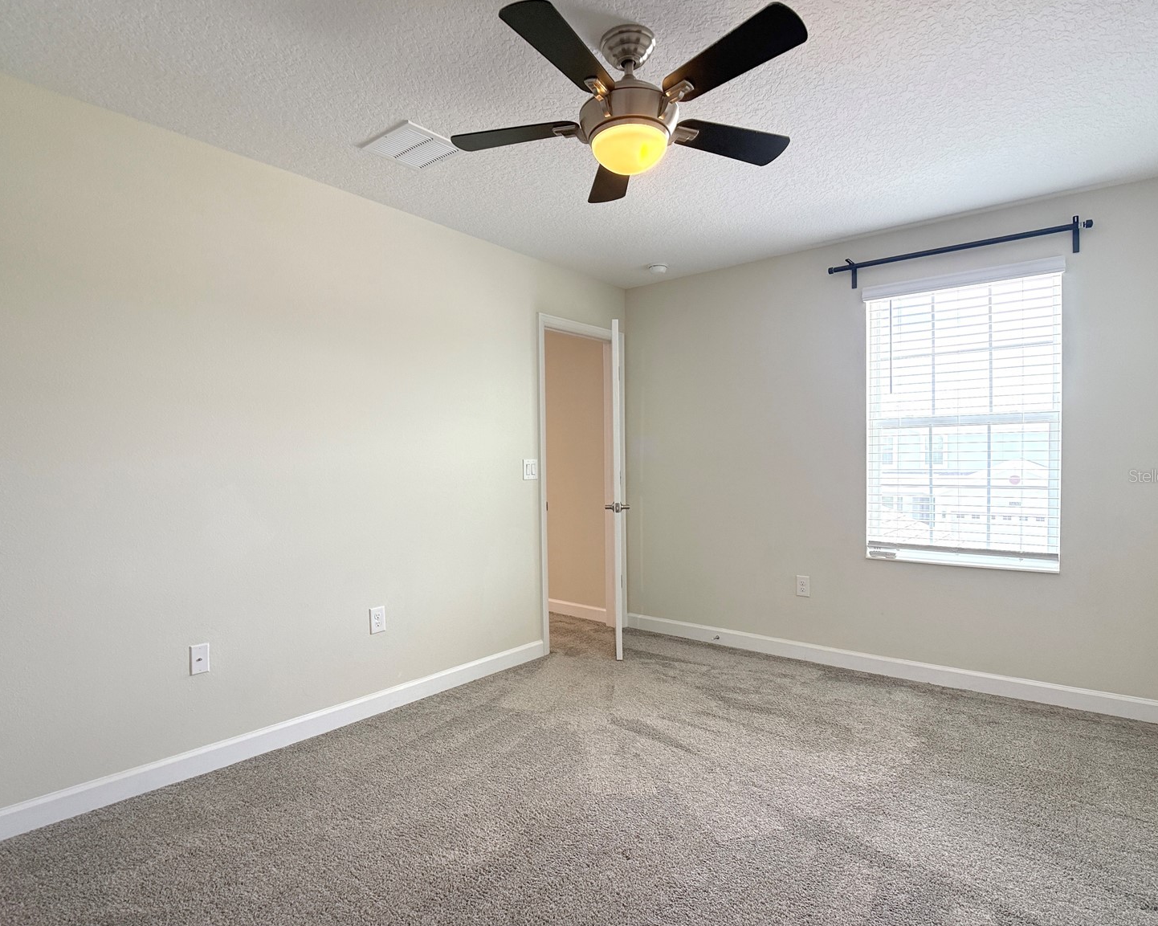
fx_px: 891
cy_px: 475
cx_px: 562
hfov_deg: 66.0
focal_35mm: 26
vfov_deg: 54.9
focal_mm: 6.76
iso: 200
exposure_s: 1/176
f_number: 1.78
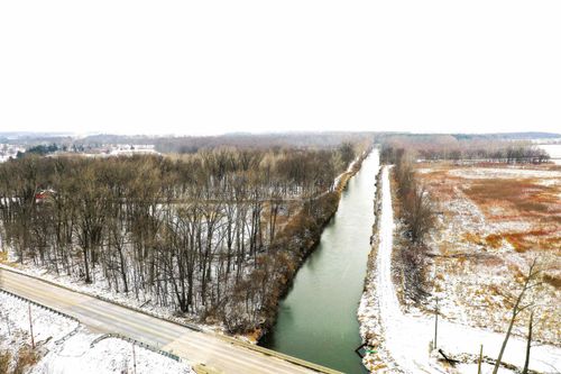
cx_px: 280
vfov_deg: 46.4
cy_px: 187
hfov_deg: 65.5
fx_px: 436
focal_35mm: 28
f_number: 4.5
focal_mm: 10.26
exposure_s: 1/60
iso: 100
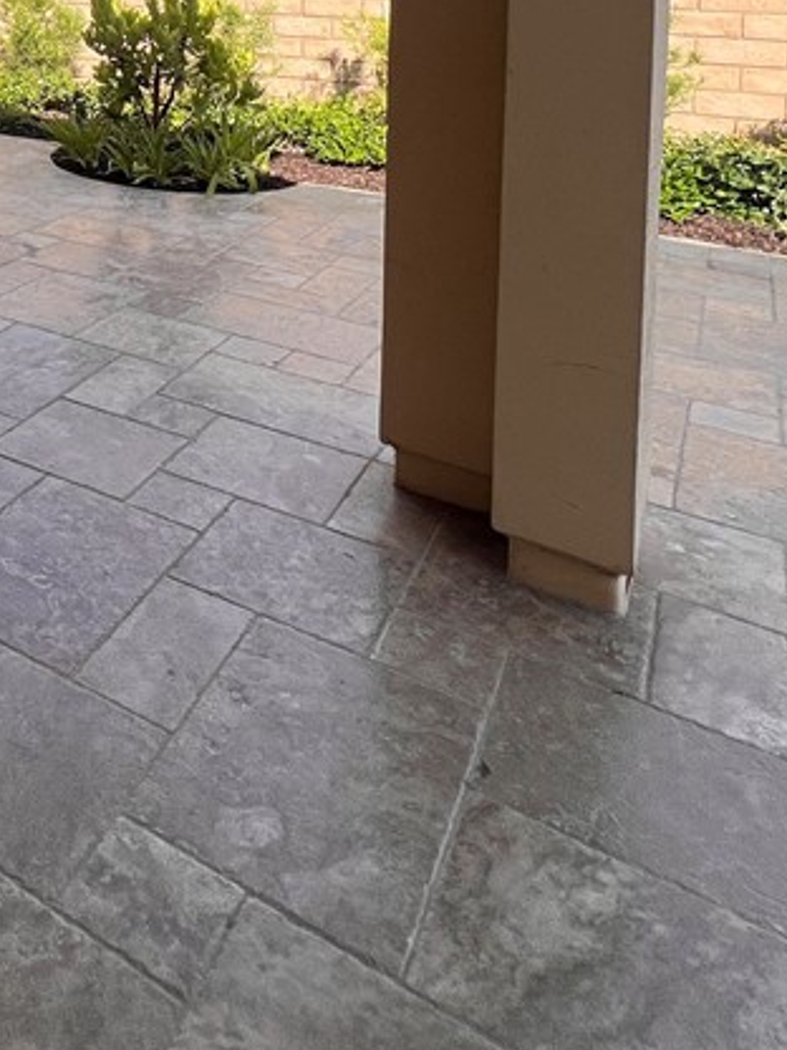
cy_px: -8
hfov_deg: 35.9
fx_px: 970
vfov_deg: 47.0
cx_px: -124
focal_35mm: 32
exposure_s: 1/1393
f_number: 1.8
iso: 32
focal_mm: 1.57
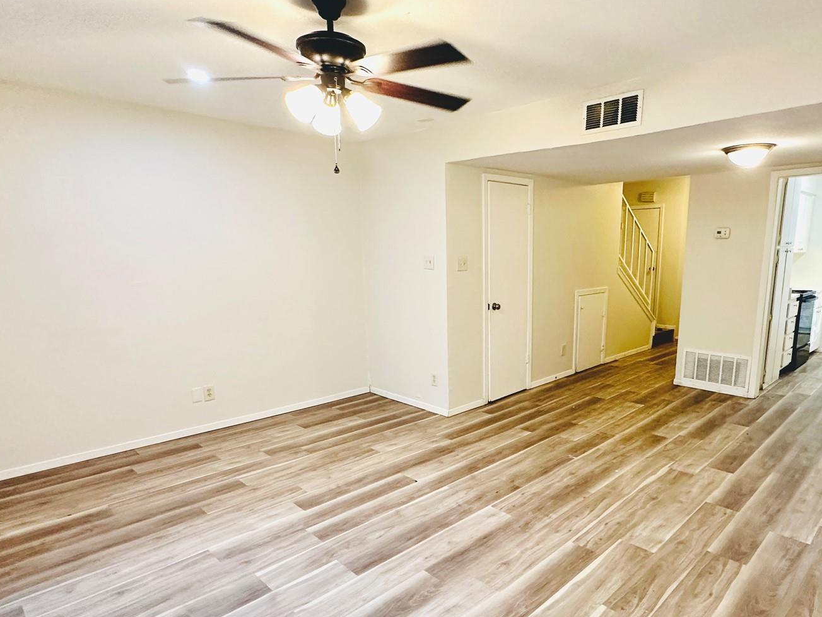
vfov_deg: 60.8
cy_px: 356
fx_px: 522
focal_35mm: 22
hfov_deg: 76.0
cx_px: 469
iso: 400
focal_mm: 2.22
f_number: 2.2
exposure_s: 1/60
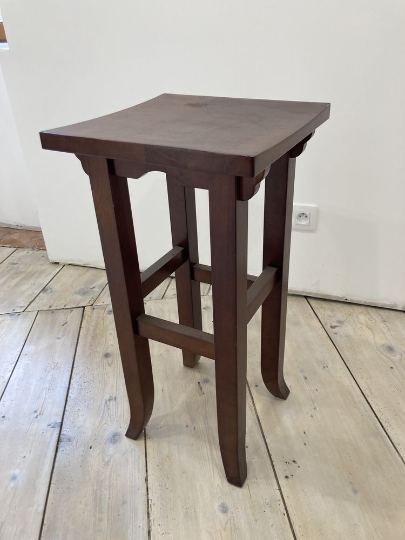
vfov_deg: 63.4
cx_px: 202
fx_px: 437
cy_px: 270
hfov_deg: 49.7
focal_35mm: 28
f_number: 1.8
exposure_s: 1/50
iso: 50
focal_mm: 3.99
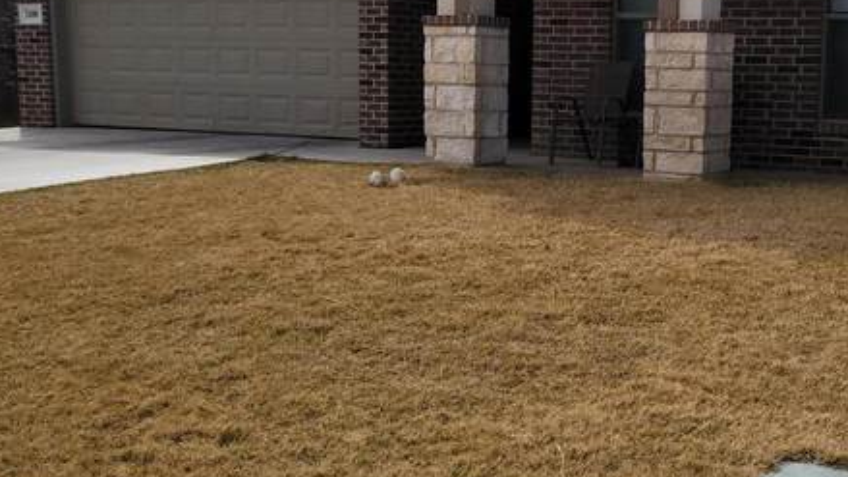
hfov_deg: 33.6
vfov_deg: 19.3
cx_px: 558
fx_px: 1394
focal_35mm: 62
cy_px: 342
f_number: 1.8
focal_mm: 5.4
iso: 40
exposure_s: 1/3697
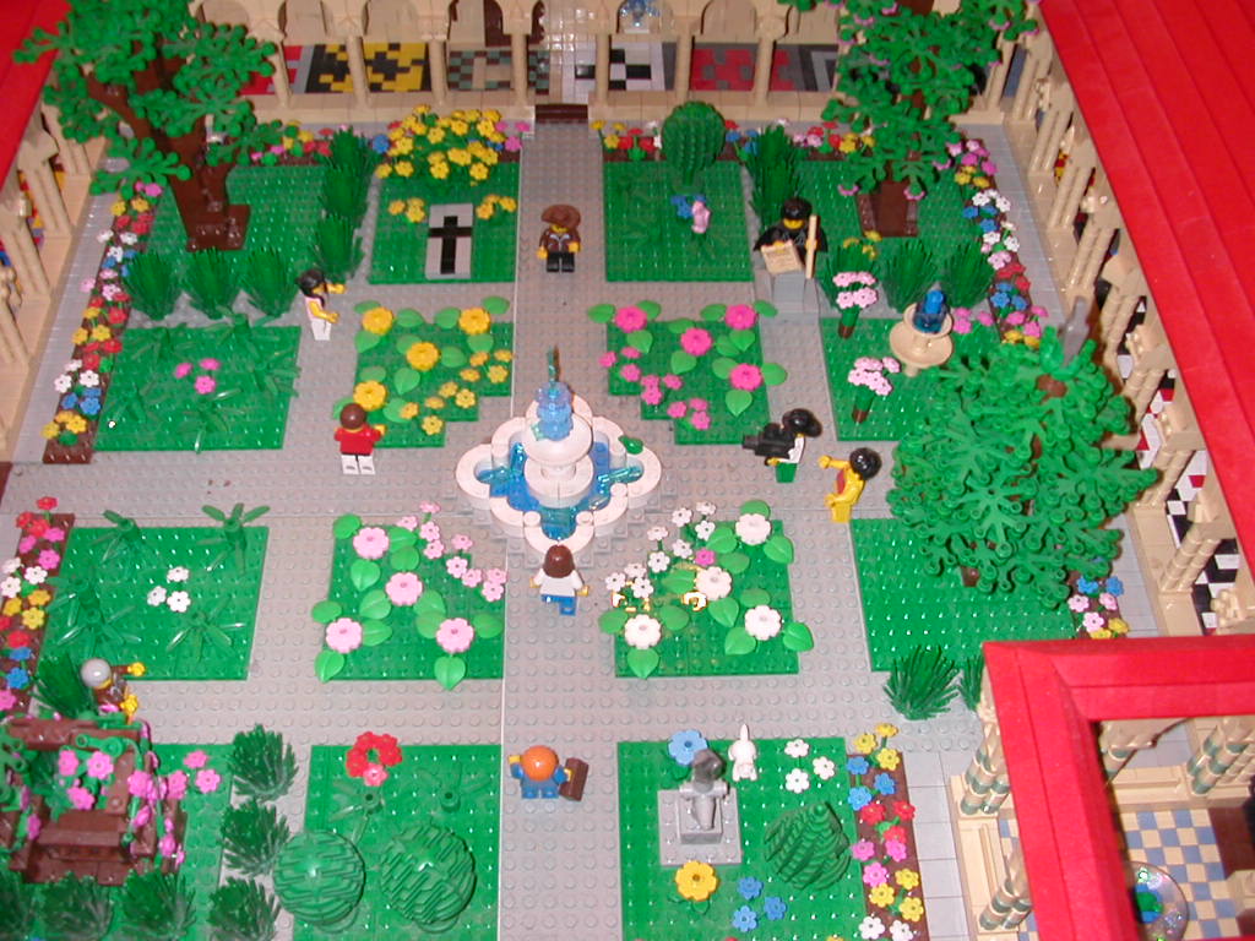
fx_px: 1341
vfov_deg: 38.7
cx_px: 628
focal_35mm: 37
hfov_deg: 50.1
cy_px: 470
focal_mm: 5.6
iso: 100
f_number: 2.7
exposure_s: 1/59.9
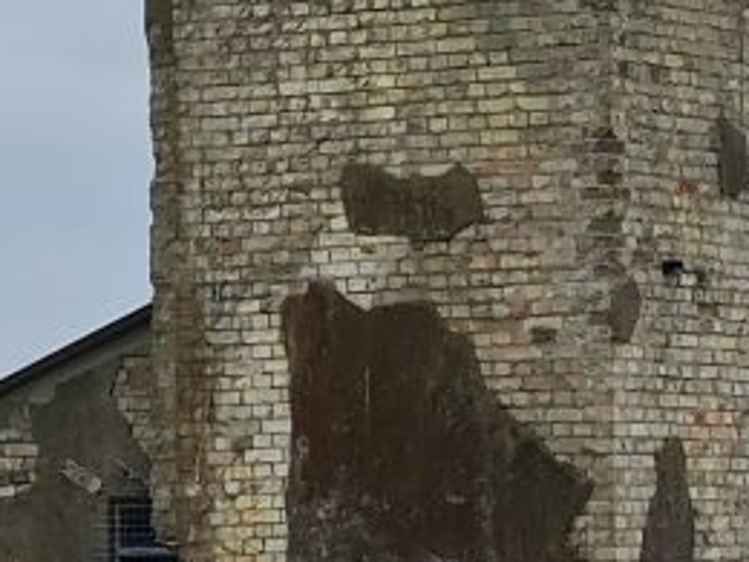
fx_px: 2770
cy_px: -49
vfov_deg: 11.4
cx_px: 539
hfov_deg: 15.3
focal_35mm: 128
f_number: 1.8
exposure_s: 1/2976
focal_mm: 5.4
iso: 50
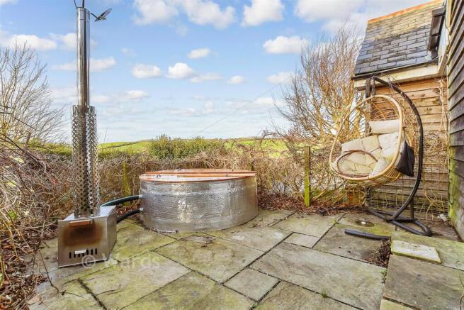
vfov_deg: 51.3
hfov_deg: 71.5
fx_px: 322
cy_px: 155
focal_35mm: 25
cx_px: 232
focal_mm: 17
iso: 160
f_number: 8
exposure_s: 1/100
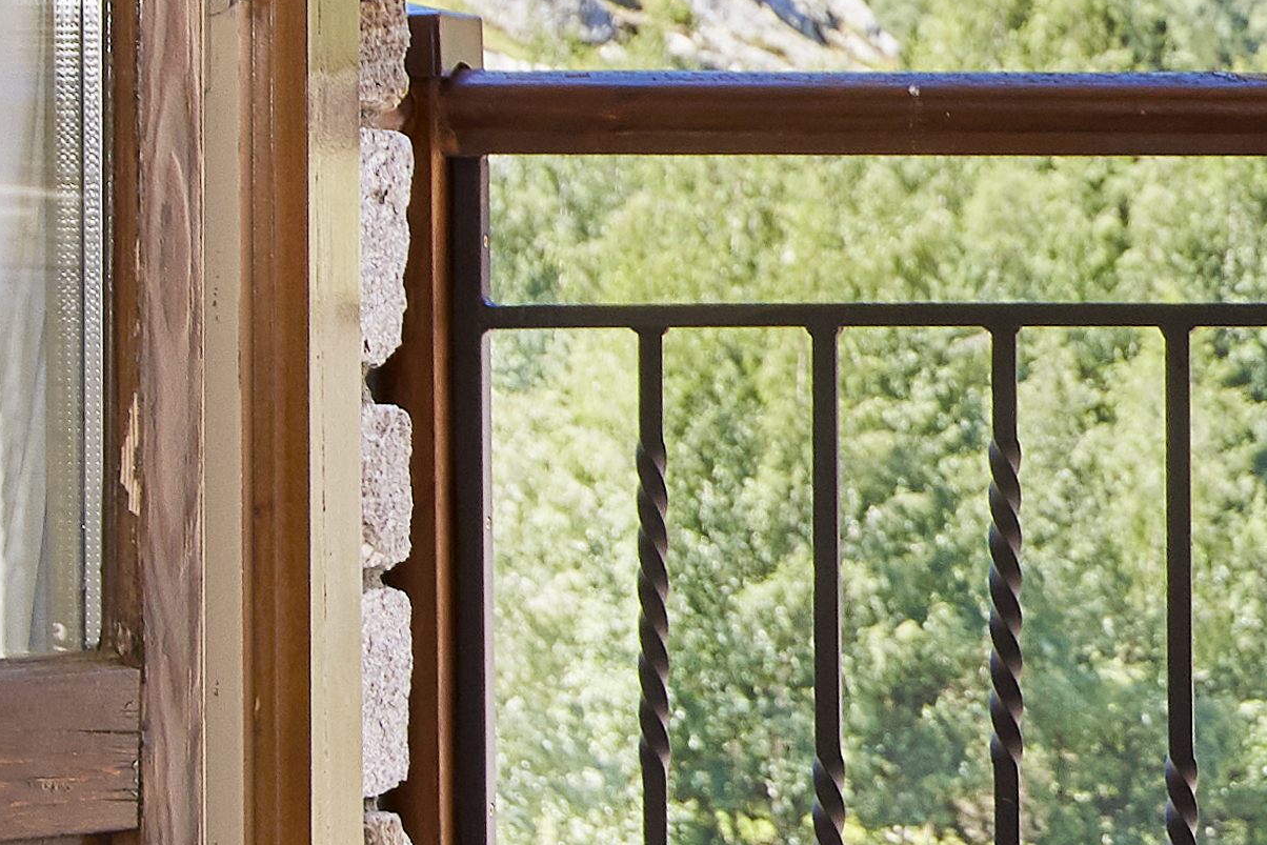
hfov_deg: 9.7
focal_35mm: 206
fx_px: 7250
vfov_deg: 6.7
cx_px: 1990
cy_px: 166
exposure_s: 1/60
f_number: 10
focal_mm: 42
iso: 100
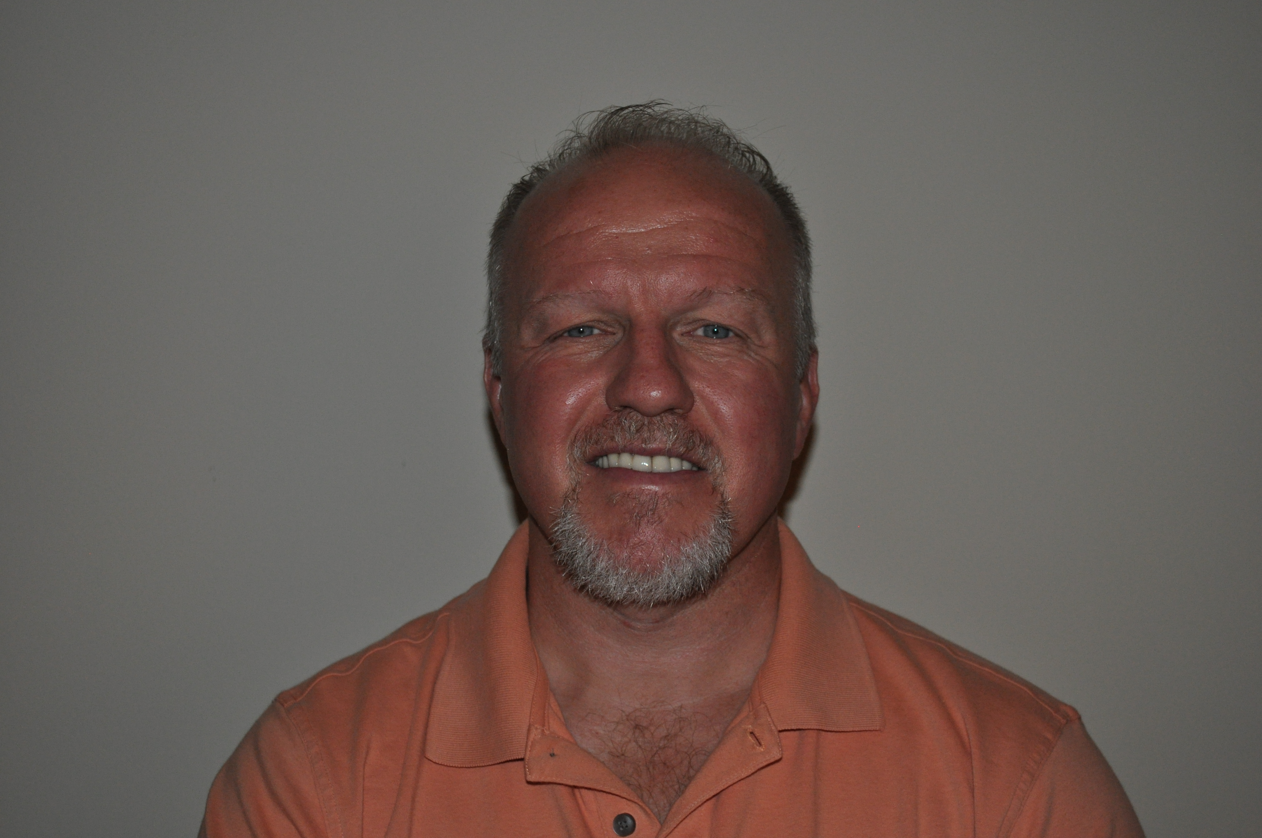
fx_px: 2101
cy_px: 419
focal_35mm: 60
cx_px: 631
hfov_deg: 33.4
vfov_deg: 22.6
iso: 800
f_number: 5.3
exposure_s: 1/60
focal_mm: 40
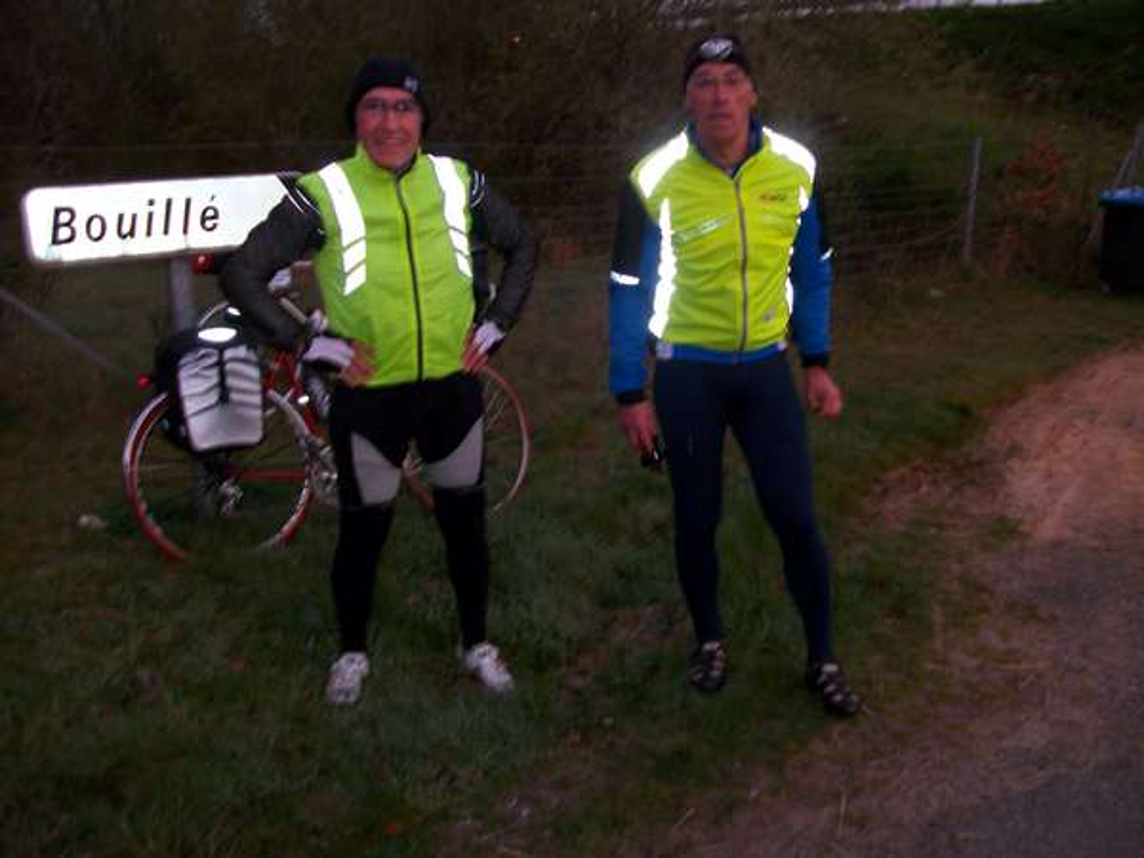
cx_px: 572
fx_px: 1124
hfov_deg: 54.0
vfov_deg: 41.8
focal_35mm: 34
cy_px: 429
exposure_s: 1/40
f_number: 2.9
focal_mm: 5.7
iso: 160
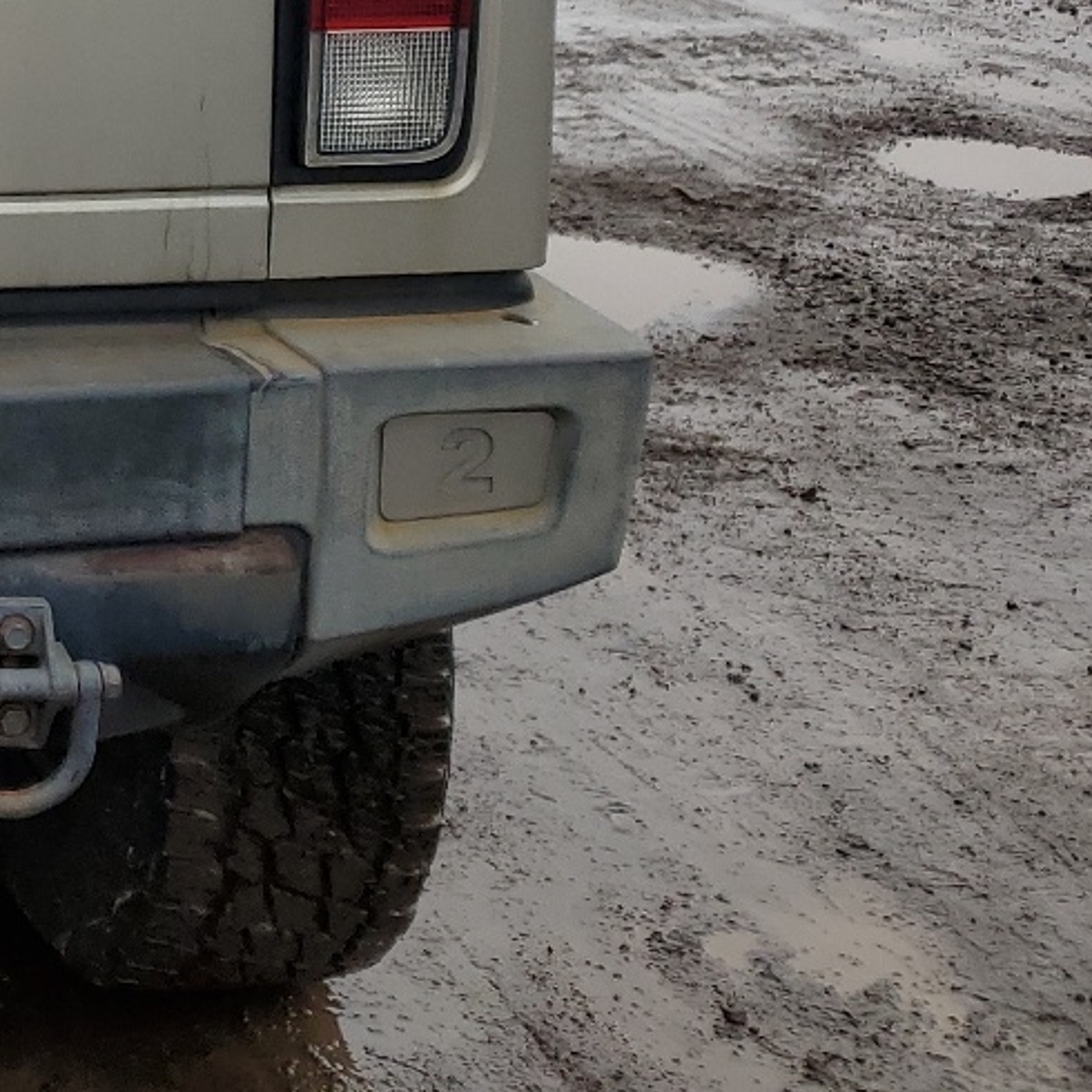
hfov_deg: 19.4
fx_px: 2677
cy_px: -47
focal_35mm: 75
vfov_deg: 22.0
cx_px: -644
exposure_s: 1/588
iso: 50
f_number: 1.5
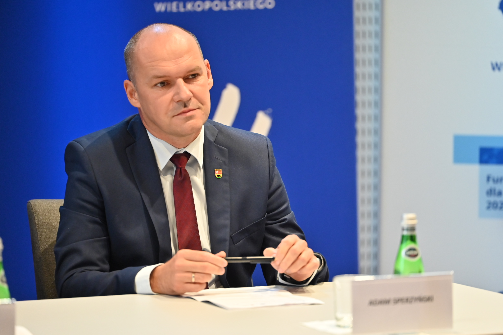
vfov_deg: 7.6
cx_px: 252
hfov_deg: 11.4
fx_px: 2515
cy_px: 168
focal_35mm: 180
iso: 2200
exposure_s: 1/200
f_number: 2.8
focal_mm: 180
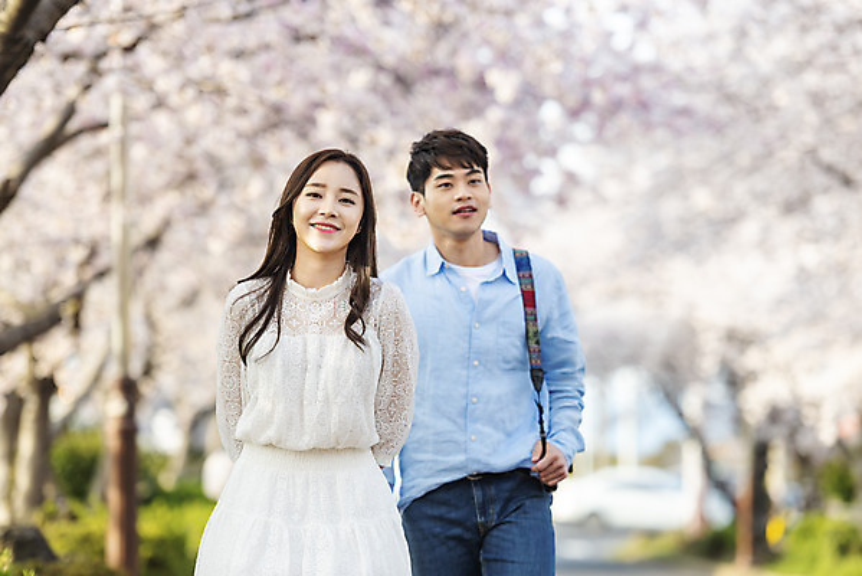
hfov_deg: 13.7
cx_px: 431
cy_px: 288
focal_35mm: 150
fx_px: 3593
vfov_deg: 9.2
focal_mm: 150
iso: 100
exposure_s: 1/250
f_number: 2.8
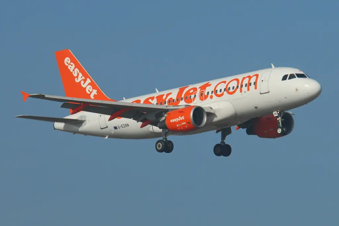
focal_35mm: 450
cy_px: 113
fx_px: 4238
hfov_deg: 4.6
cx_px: 170
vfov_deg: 3.1
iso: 200
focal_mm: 300
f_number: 8
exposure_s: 1/1000
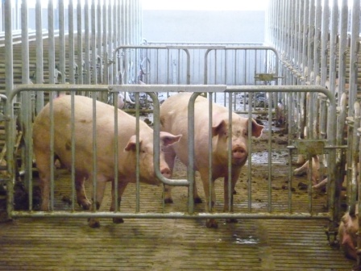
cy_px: 136
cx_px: 180
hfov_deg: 18.4
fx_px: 1116
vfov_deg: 13.8
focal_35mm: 107
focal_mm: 17.7
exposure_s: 1/20
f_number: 5.1
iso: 1600
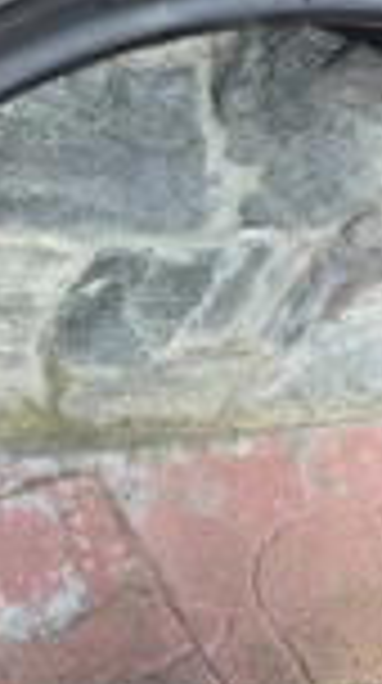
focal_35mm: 66
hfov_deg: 17.8
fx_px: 1194
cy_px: 320
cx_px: 13
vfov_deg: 31.9
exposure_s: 1/182
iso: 80
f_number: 1.7
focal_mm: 6.3
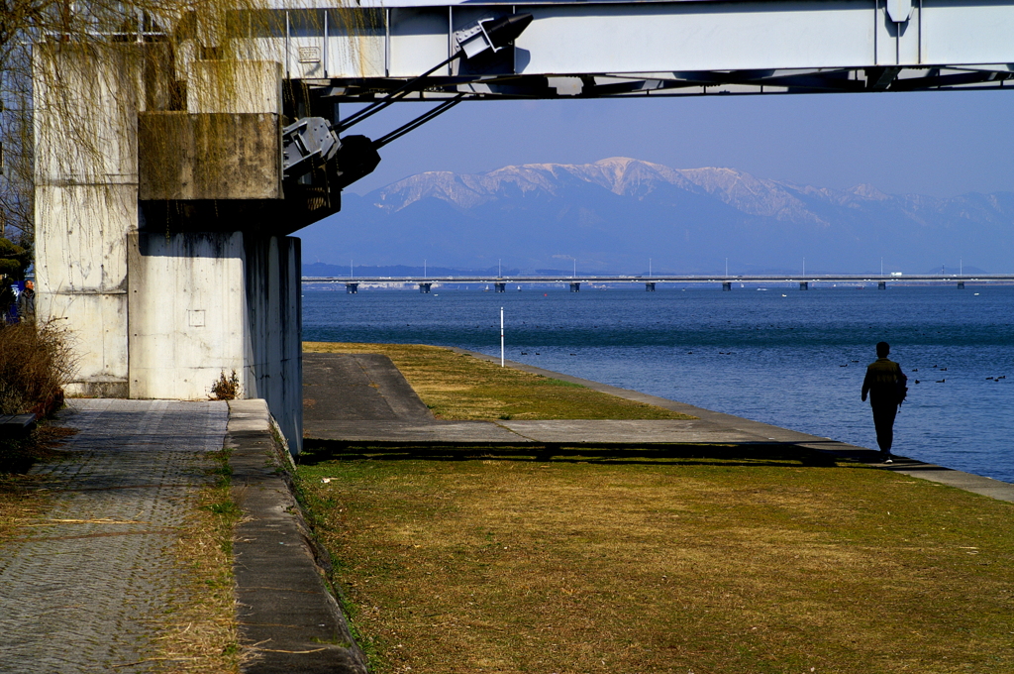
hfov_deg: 18.2
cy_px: 337
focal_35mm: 112
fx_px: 3165
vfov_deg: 12.1
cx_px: 507
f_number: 4.5
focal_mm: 75
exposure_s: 1/1600
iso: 100
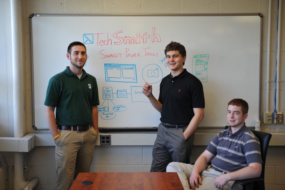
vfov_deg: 30.5
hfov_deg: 44.5
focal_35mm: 44
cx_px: 142
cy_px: 95
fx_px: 348
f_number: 3.2
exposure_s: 1/60
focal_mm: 44
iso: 200
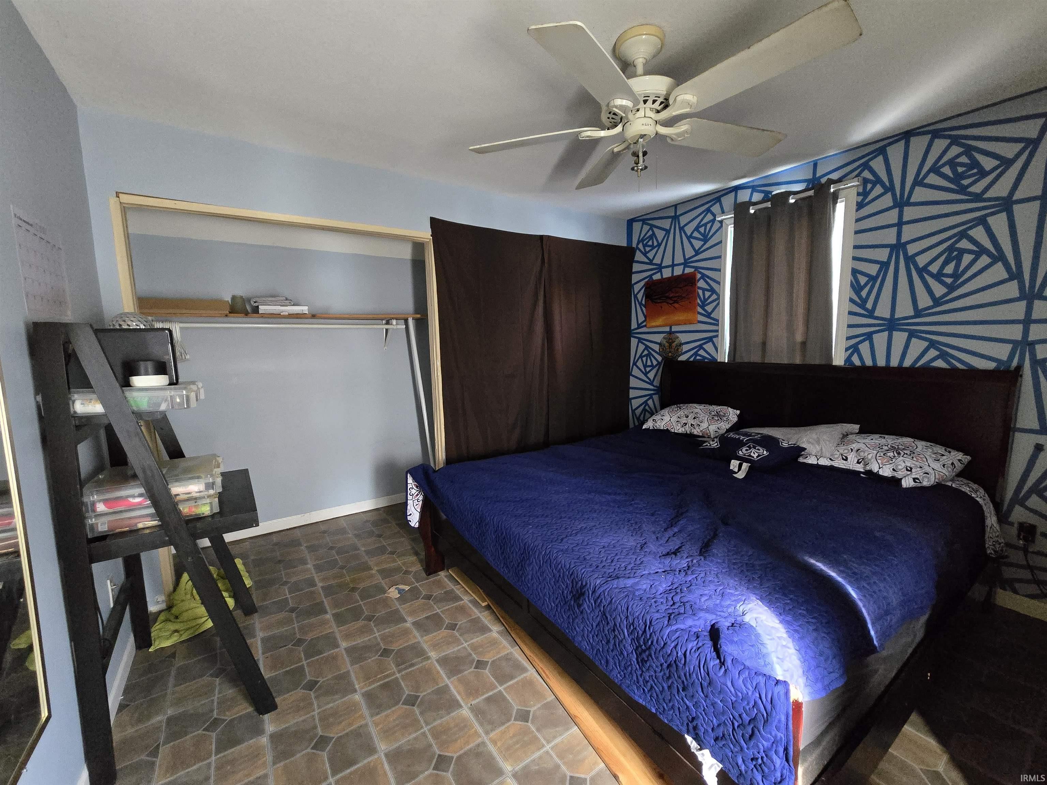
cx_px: 524
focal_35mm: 13
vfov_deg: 89.9
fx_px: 393
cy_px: 392
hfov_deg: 106.2
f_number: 2.2
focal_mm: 2.2
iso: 1600
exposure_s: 1/60
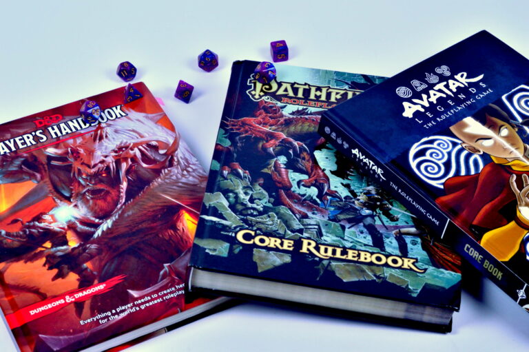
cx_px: 264
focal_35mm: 75
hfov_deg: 27.0
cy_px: 176
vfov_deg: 18.2
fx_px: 1101
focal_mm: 50
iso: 200
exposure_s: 1/40
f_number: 9
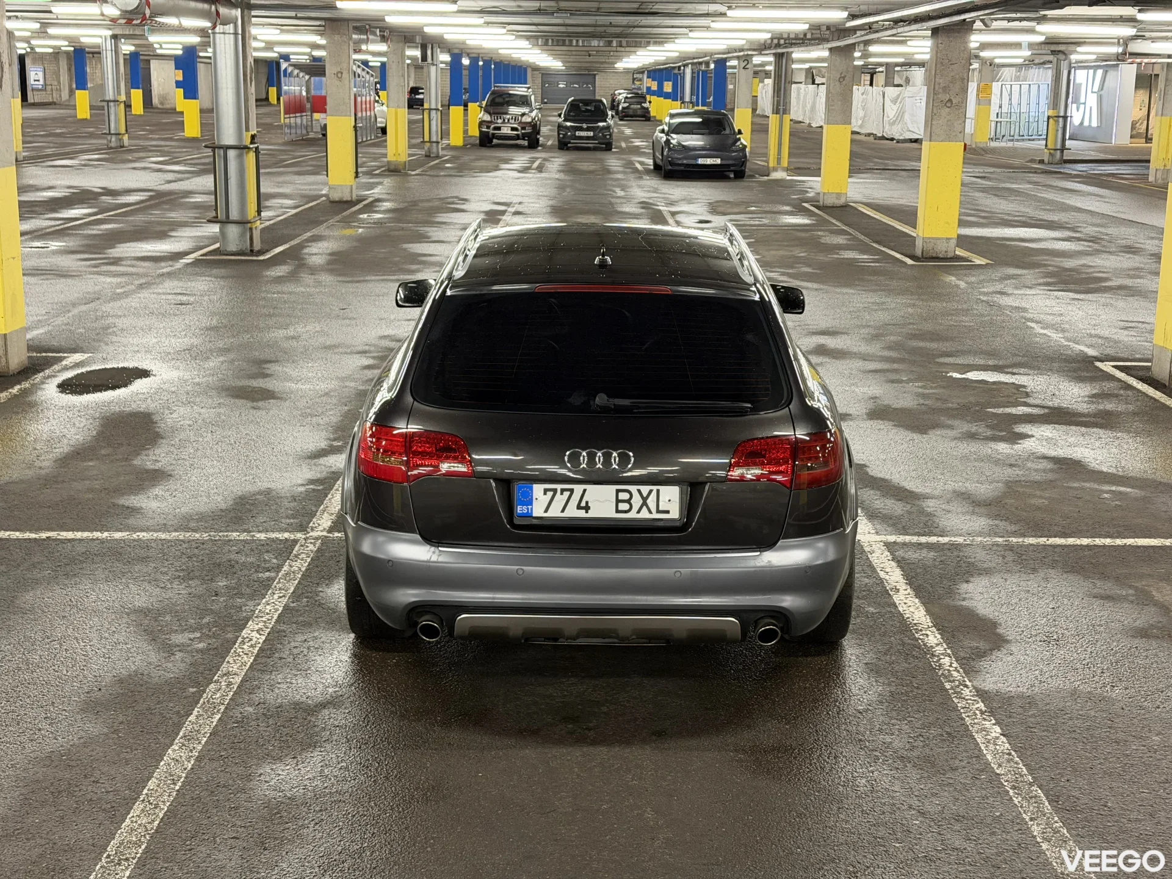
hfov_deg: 39.7
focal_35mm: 48
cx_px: 586
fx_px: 1625
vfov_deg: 30.3
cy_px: 440
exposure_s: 1/50
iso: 250
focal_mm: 6.76
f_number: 1.78
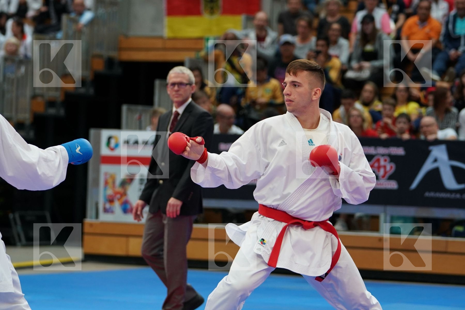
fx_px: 1976
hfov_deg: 13.4
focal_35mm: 153
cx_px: 232
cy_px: 155
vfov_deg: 9.0
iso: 1600
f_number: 2.8
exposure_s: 1/1000
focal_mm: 102
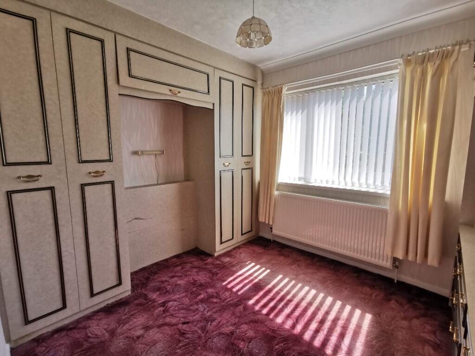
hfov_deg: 91.0
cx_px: 238
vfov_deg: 74.7
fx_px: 233
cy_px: 178
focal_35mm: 17
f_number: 2.2
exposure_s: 1/171
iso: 50
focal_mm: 2.26
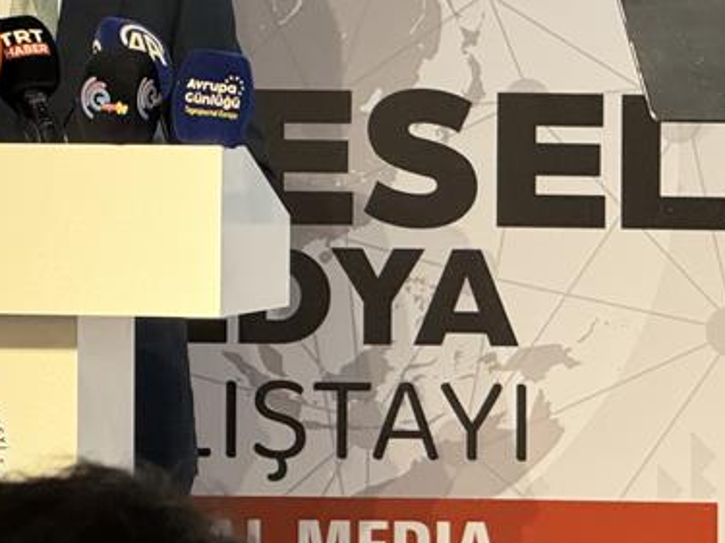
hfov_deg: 6.0
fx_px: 6867
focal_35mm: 328
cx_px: 70
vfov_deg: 4.5
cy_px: 31
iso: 400
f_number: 2.8
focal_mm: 15.66
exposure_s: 1/60
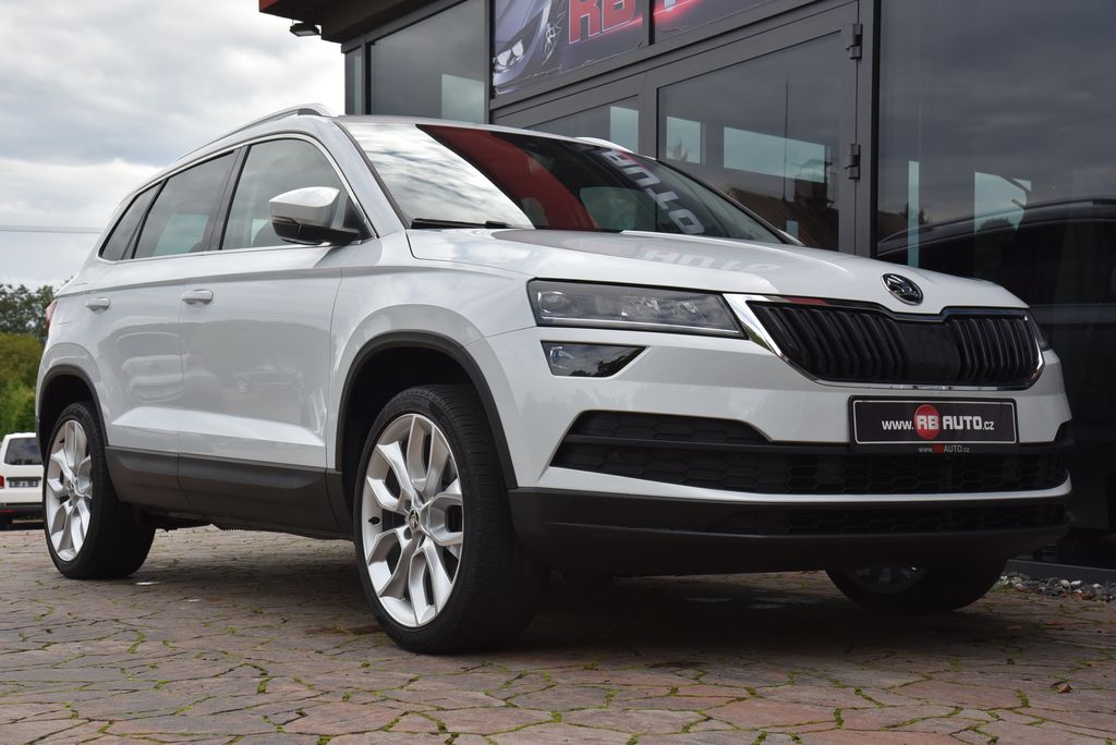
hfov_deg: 38.2
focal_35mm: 52
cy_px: 372
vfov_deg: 26.0
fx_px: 1613
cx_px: 558
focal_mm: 52
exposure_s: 1/400
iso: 500
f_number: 10
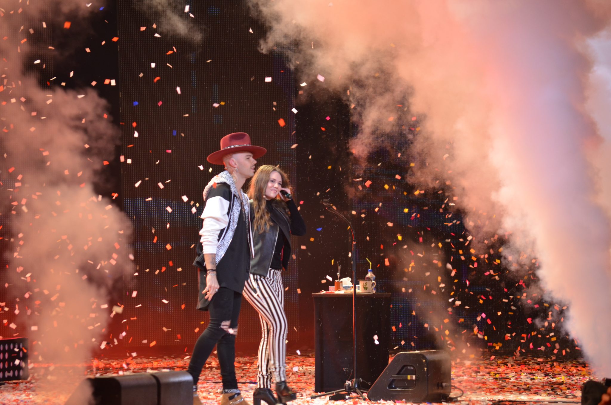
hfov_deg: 9.5
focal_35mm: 218
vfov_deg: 6.3
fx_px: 3683
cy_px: 202
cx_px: 306
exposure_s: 1/125
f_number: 5
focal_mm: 145
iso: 800
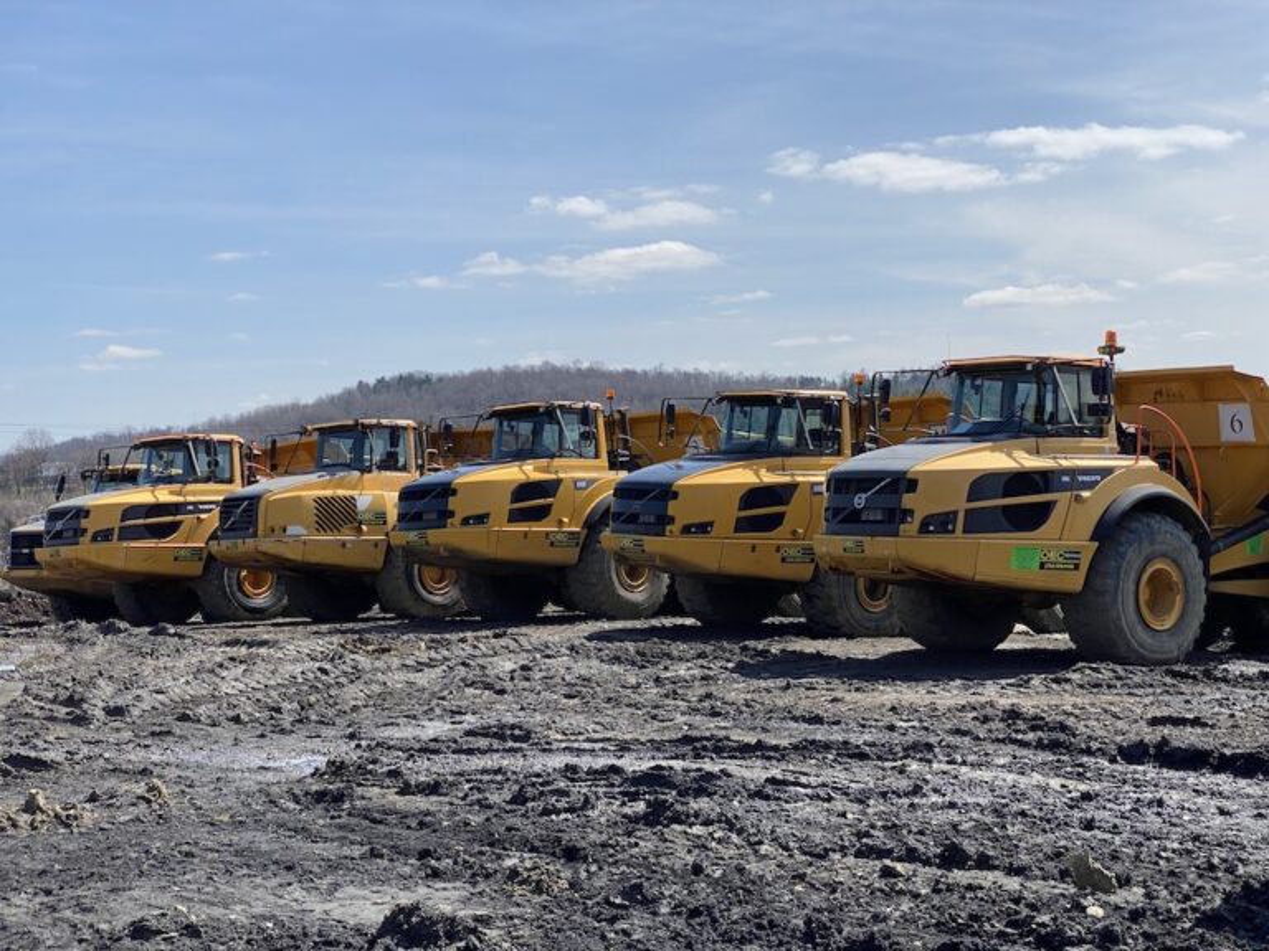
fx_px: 1906
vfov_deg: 28.0
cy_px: 476
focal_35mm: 52
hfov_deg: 36.8
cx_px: 634
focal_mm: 6
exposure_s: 1/2083
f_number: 2
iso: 20
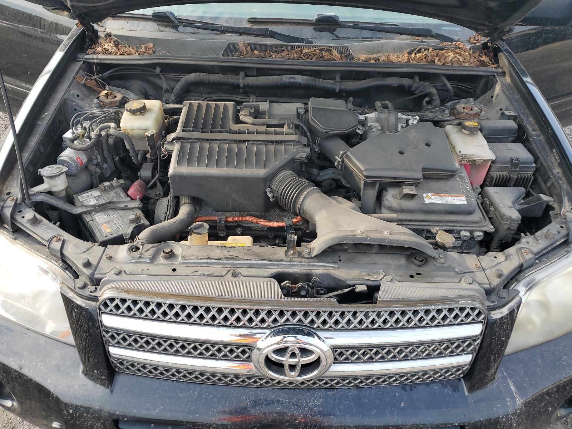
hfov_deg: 67.3
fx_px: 430
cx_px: 286
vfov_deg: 53.1
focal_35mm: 26
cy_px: 214
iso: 50
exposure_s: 1/455
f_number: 1.5
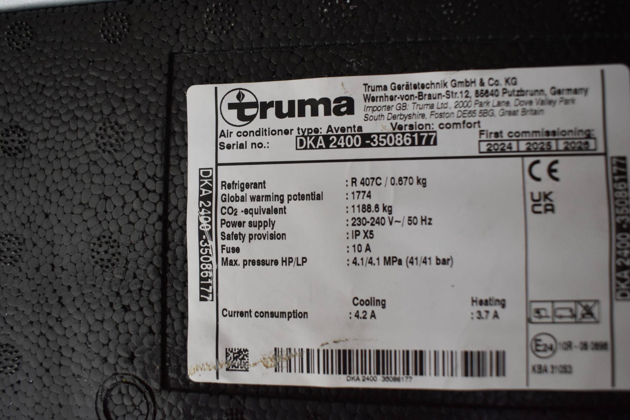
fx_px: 525
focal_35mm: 30
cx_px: 315
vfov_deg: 43.6
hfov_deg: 61.9
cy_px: 210
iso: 800
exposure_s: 1/60
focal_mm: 20
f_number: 5
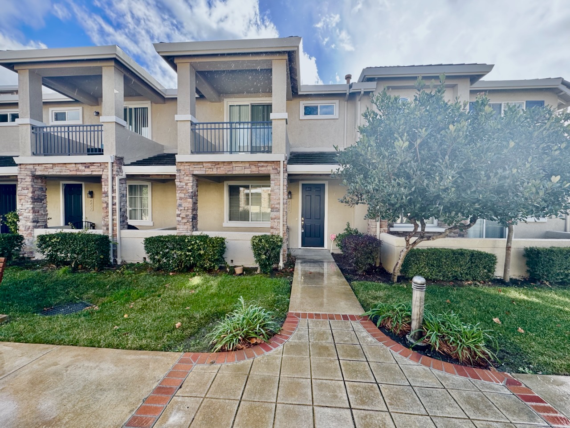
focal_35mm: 14
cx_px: 285
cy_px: 214
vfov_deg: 85.7
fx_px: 231
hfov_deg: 102.1
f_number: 2.2
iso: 40
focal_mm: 2.22
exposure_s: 1/241
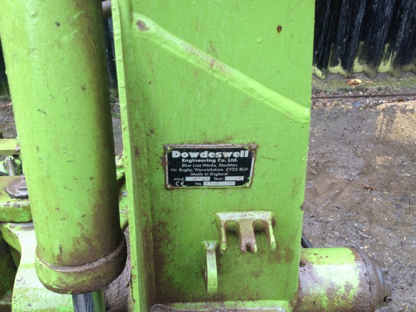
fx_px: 421
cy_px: 156
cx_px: 208
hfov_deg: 52.6
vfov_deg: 40.7
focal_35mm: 35
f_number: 2.4
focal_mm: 4.28
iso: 64
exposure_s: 1/40
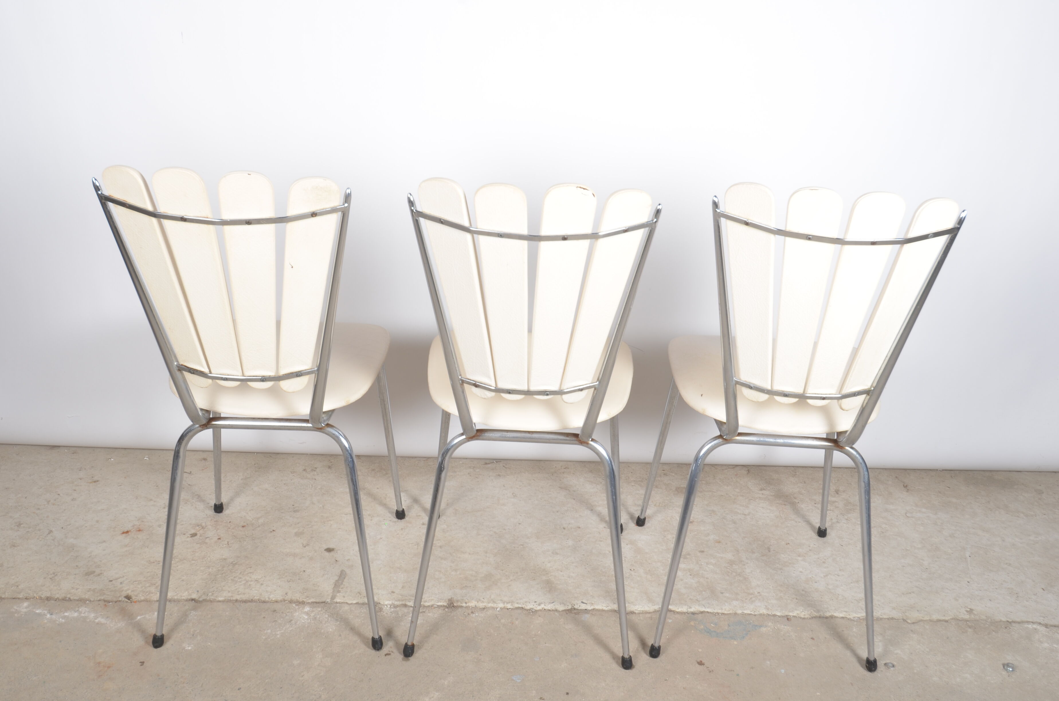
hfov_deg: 53.2
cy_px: 350
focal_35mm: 36
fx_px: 1057
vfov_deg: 36.7
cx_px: 530
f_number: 11
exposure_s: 1/125
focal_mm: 24
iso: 100
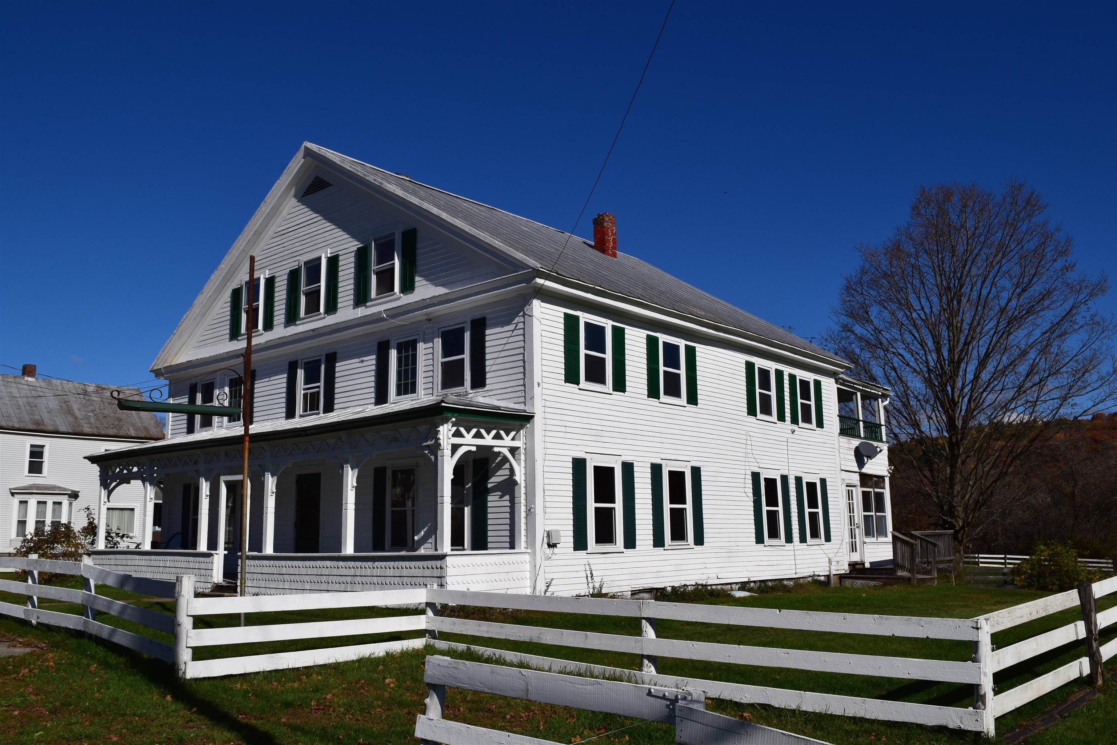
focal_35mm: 30
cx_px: 558
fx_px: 931
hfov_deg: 61.9
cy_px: 372
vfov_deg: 43.6
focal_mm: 20
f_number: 13
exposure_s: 1/800
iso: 200
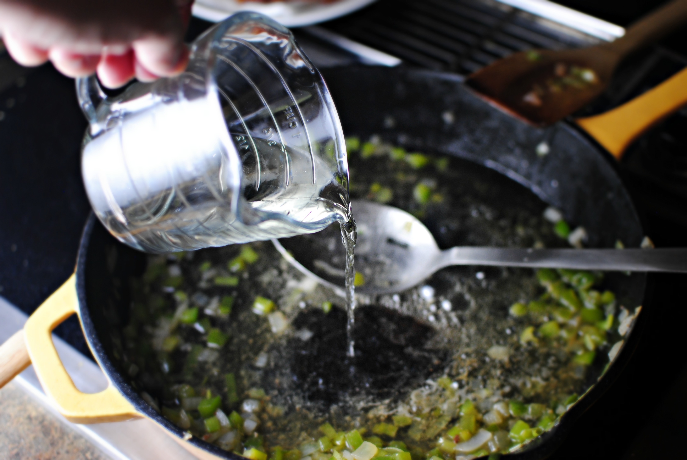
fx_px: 1003
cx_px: 344
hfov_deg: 37.8
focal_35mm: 52
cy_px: 230
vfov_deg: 25.8
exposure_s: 1/160
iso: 400
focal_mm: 35
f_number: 2.2
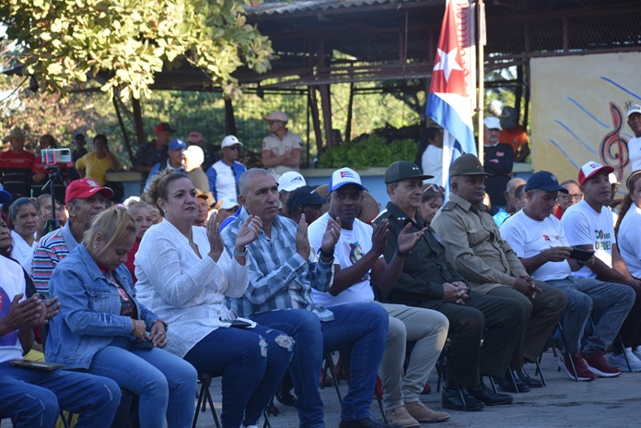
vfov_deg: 13.0
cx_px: 320
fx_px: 1869
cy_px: 214
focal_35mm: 105
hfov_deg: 19.5
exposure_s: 1/400
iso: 400
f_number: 5
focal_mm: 70
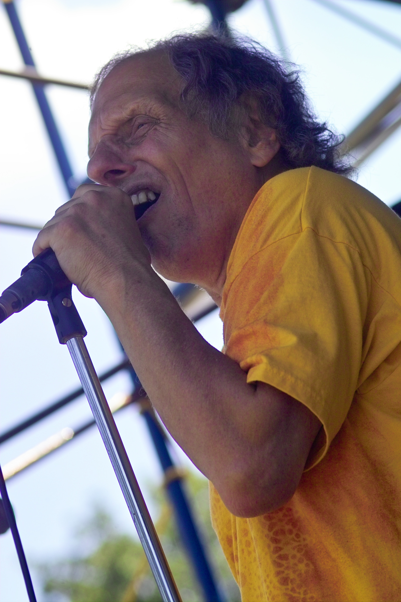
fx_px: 2991
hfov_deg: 7.7
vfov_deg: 11.5
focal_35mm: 179
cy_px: 301
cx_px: 200
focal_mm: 105
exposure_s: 1/250
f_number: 4.5
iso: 200
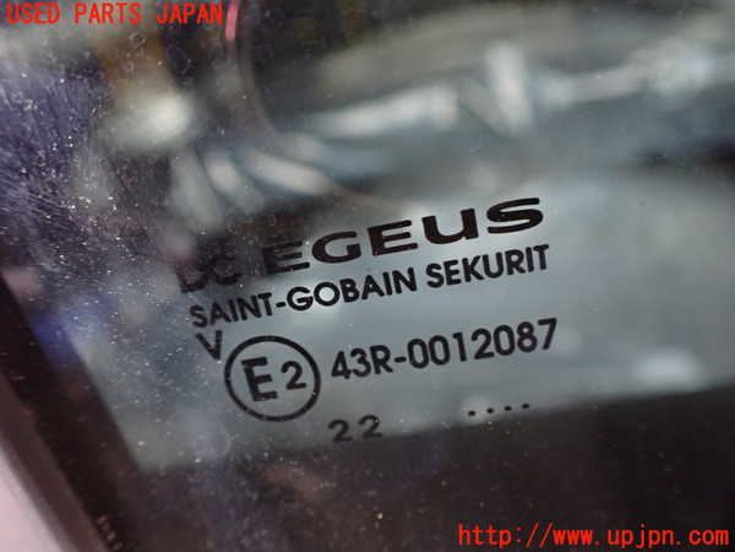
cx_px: 368
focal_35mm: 30
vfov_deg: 46.8
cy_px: 276
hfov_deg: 60.0
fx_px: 637
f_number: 2.3
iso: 800
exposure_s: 1/40
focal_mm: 5.4
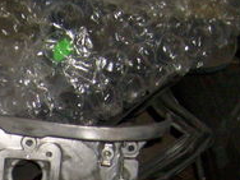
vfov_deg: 11.9
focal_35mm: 119
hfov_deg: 15.2
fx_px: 825
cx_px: -131
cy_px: 271
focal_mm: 5.8
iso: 100
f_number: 2.8
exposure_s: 1/45
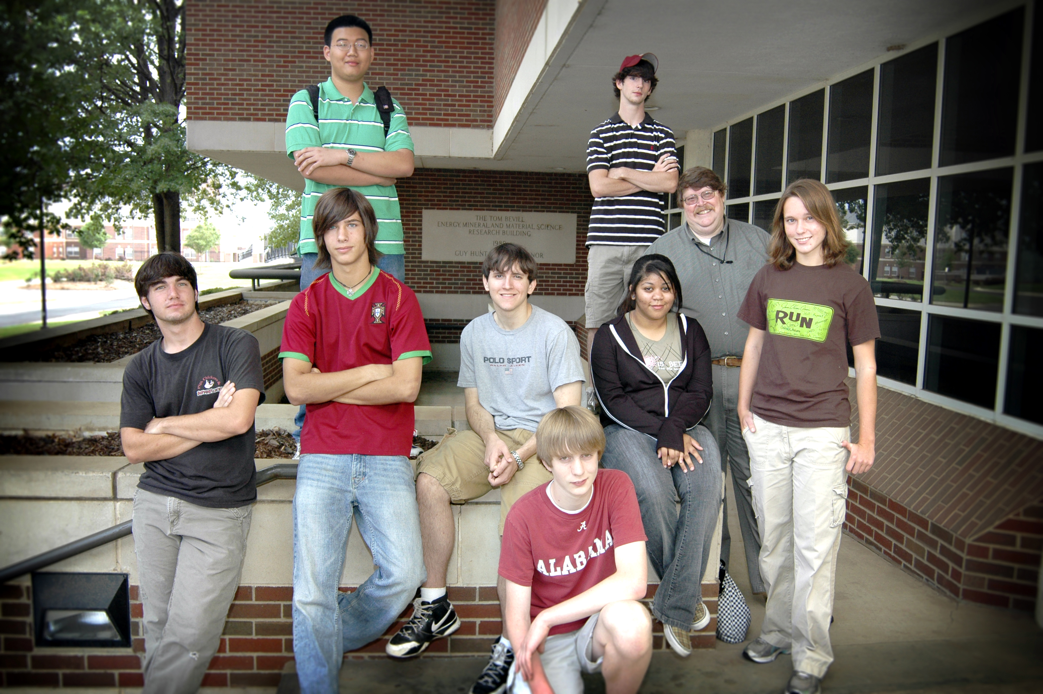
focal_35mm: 30
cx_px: 522
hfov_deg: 62.0
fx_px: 868
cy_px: 347
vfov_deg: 43.5
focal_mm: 20
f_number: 5.6
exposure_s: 1/320
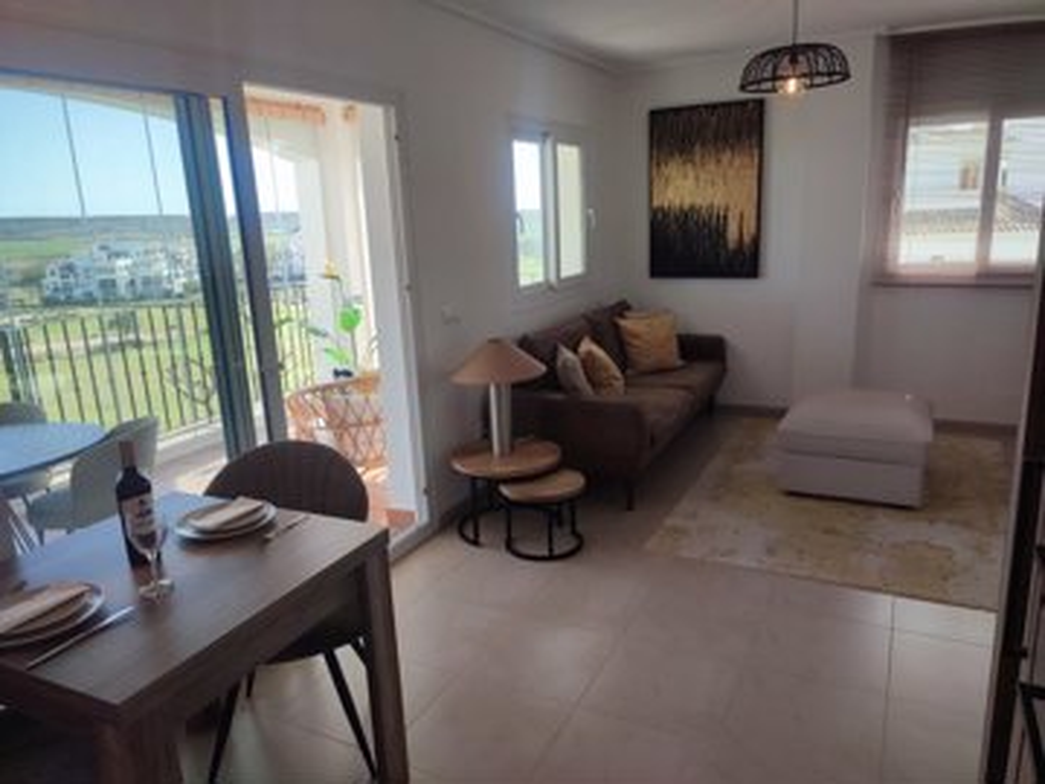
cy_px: 392
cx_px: 522
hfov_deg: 69.4
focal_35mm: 25
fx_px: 755
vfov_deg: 54.9
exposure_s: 1/165
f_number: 1.9
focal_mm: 6.04
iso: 50
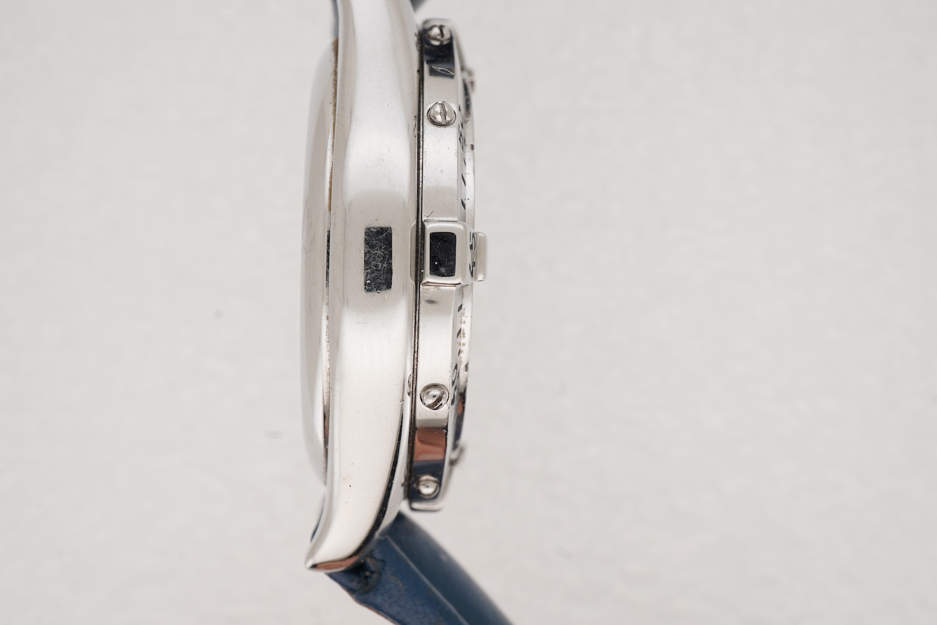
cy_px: 312
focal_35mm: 45
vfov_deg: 29.9
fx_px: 1171
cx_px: 468
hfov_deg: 43.6
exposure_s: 1/160
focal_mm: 30
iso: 160
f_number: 22
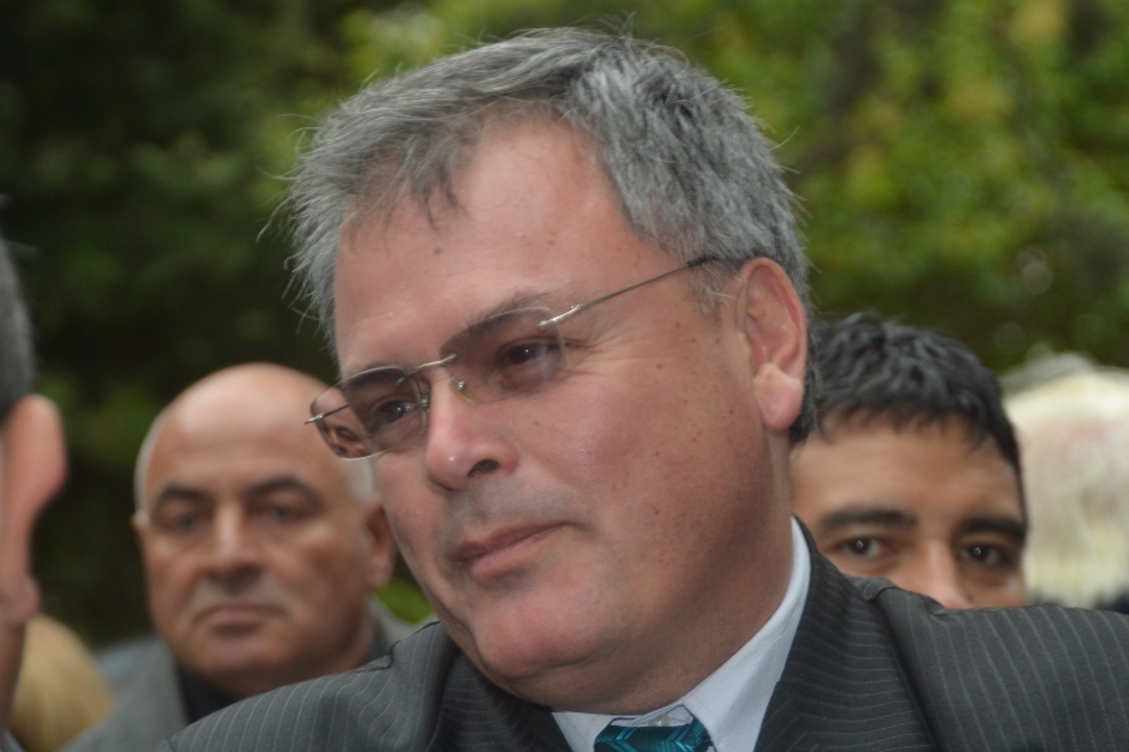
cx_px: 564
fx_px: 4468
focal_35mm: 142
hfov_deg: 14.4
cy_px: 376
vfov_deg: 9.6
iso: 400
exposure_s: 1/125
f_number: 5.6
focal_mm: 95
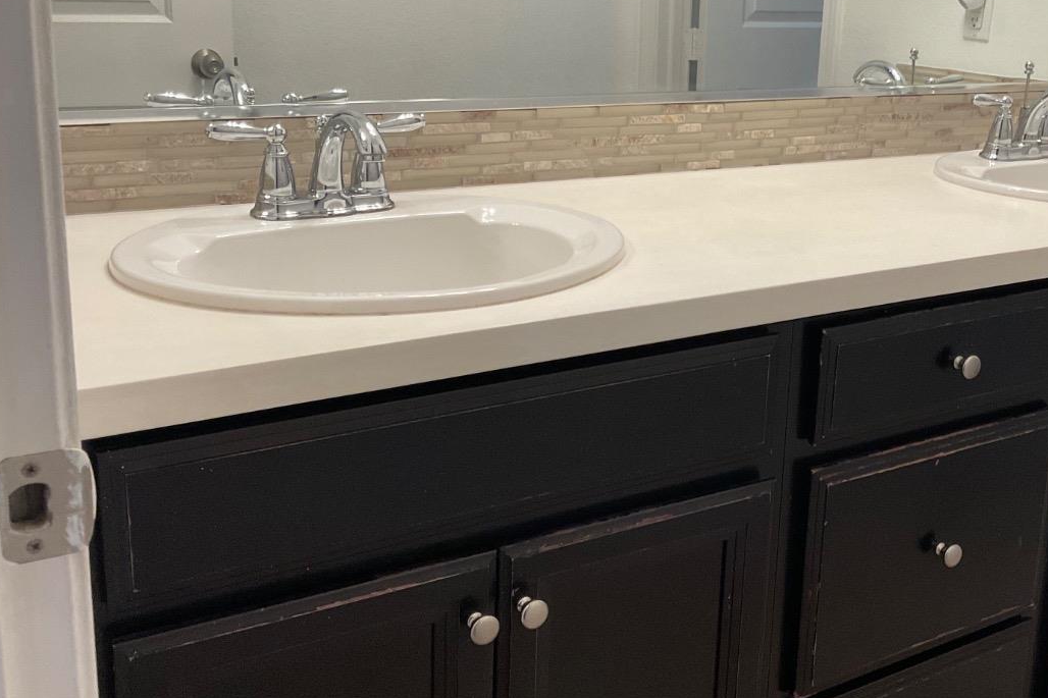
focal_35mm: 44
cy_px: 264
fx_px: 1281
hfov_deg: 44.0
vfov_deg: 30.4
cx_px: 685
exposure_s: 1/120
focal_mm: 3
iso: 64
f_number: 1.8
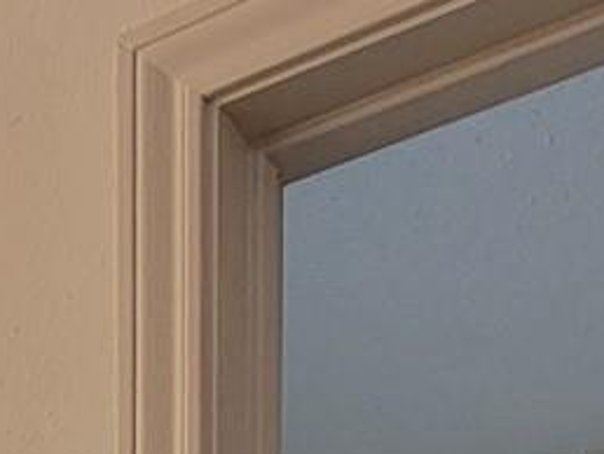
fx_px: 1799
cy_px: 1404
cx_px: -311
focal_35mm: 103
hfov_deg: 17.1
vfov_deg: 10.1
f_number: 2.2
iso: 100
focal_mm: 2.2
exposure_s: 1/60
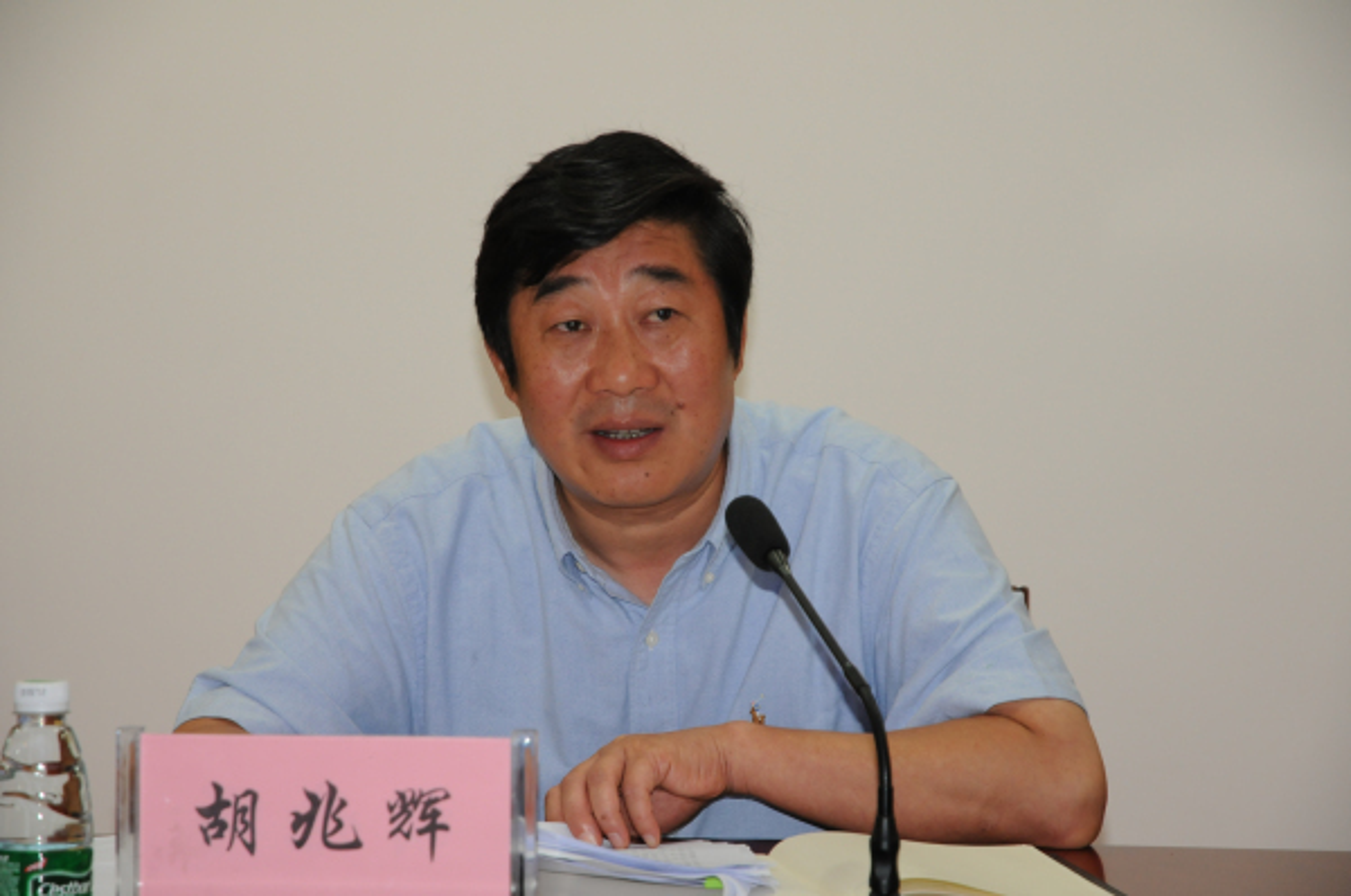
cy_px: 448
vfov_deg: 12.6
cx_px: 676
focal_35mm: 108
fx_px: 4046
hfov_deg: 19.0
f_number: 5.6
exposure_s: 1/60
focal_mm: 72
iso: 800
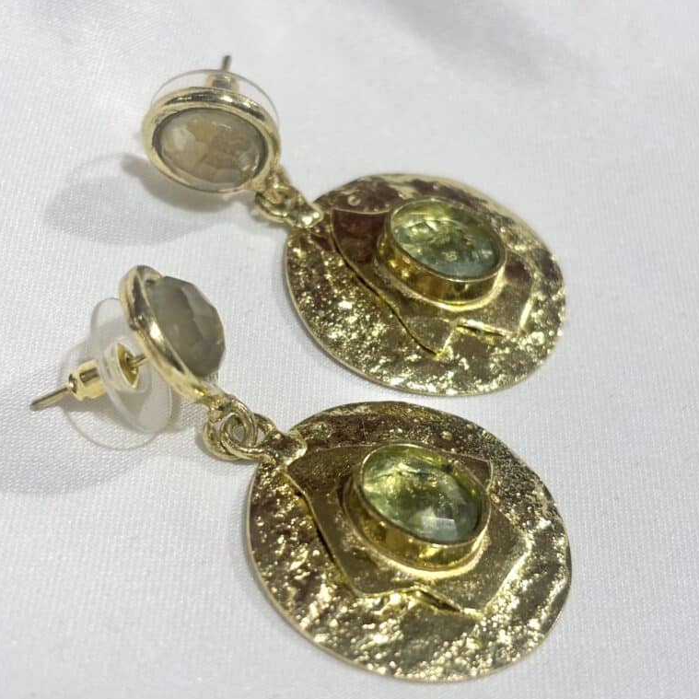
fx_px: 1416
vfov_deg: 27.7
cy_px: 352
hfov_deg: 27.7
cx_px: 350
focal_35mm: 62
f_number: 1.6
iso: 32
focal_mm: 5.96
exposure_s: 1/246
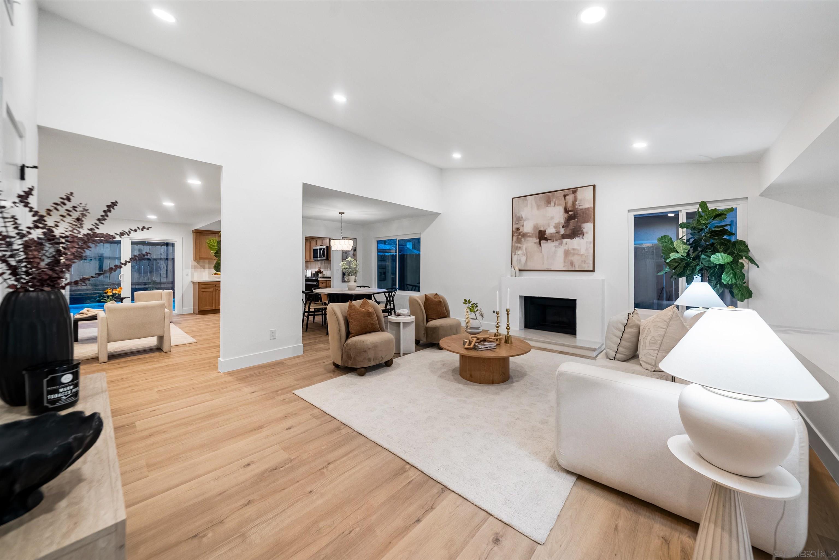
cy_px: 280
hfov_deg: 112.6
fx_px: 280
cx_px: 420
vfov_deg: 90.1
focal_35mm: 12
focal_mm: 12
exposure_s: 1/60
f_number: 6.3
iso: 250
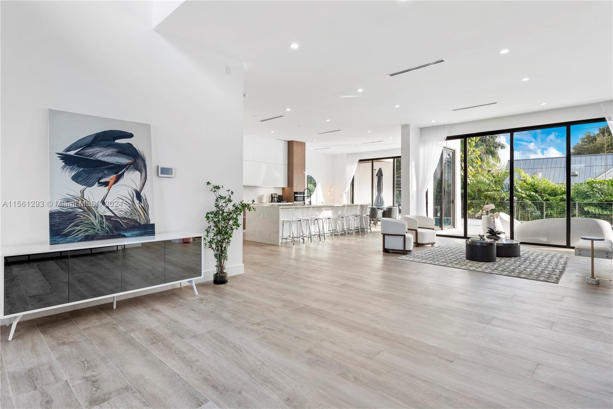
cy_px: 204
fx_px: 324
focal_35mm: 19
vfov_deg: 64.6
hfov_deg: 86.9
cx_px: 306
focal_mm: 19
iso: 320
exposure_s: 1/50
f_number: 8
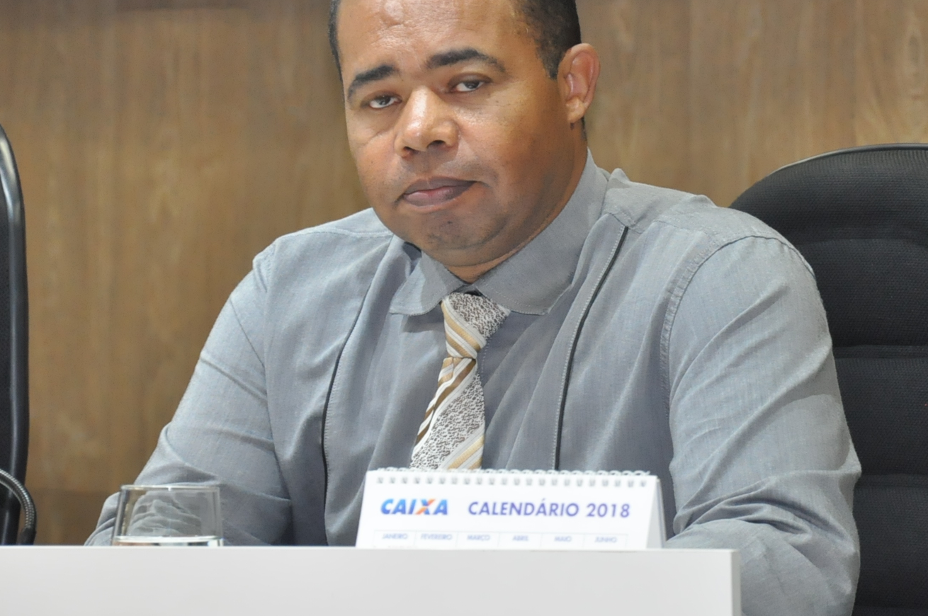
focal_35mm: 258
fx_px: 6638
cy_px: 177
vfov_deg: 5.3
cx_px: 619
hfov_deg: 8.0
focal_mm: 105
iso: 2000
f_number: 5.6
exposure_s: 1/60
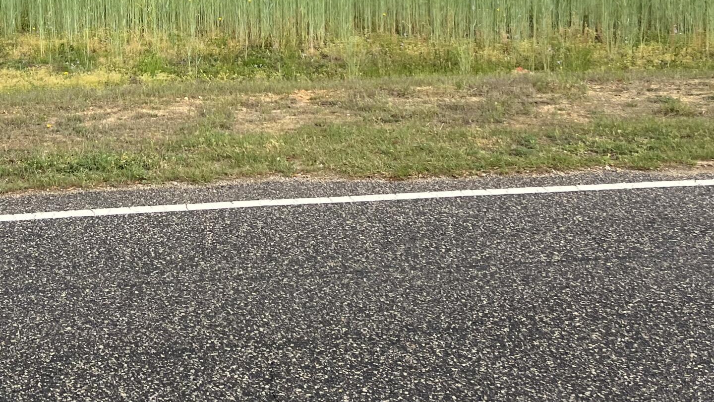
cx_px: 173
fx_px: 1117
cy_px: -58
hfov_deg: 34.6
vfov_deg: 19.4
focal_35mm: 59
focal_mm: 5.7
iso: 50
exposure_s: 1/827
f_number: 1.5
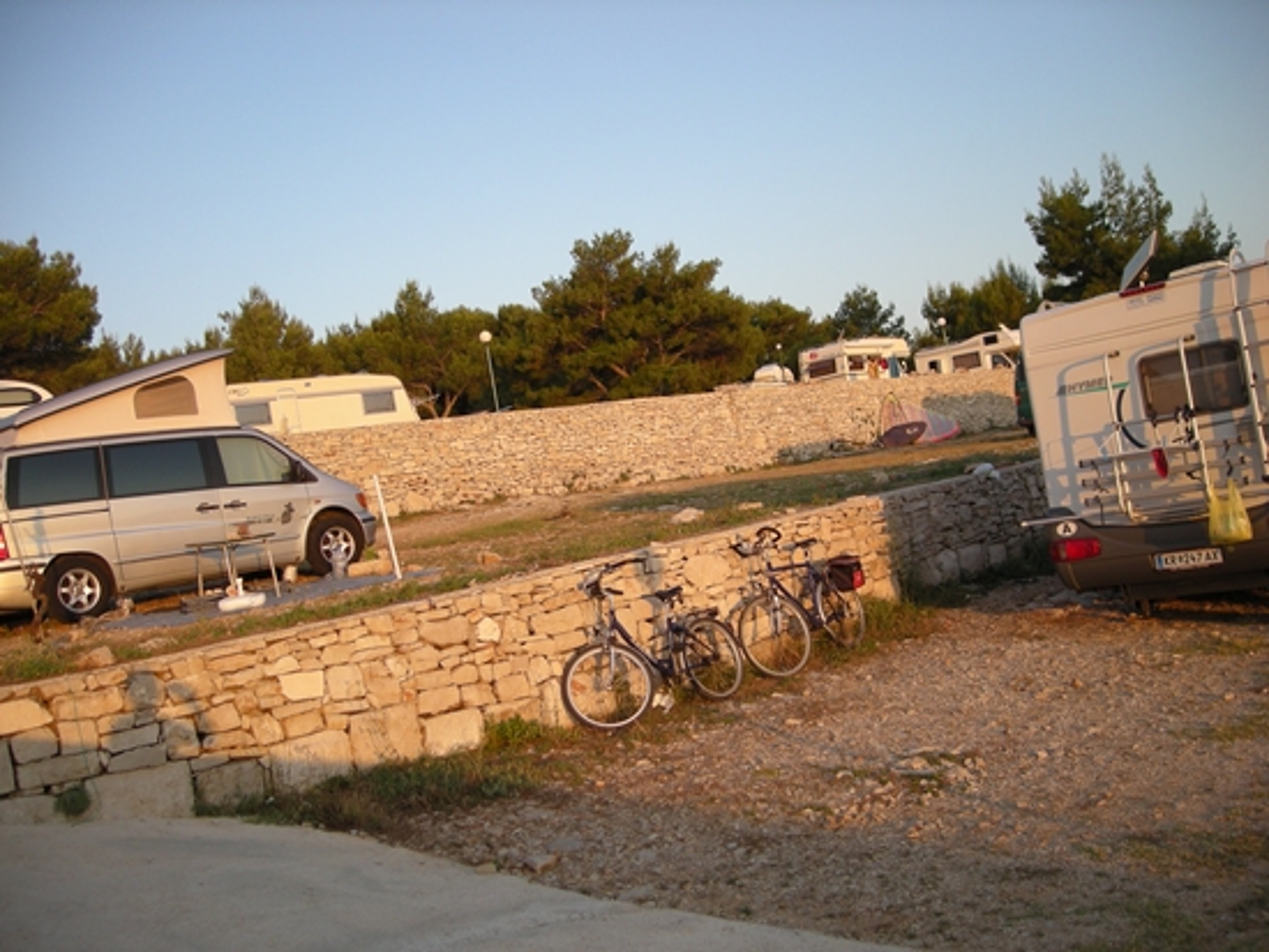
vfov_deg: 40.7
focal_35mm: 35
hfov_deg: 52.6
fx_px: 1284
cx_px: 634
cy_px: 476
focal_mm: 5.7
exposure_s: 1/185
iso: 50
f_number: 2.8
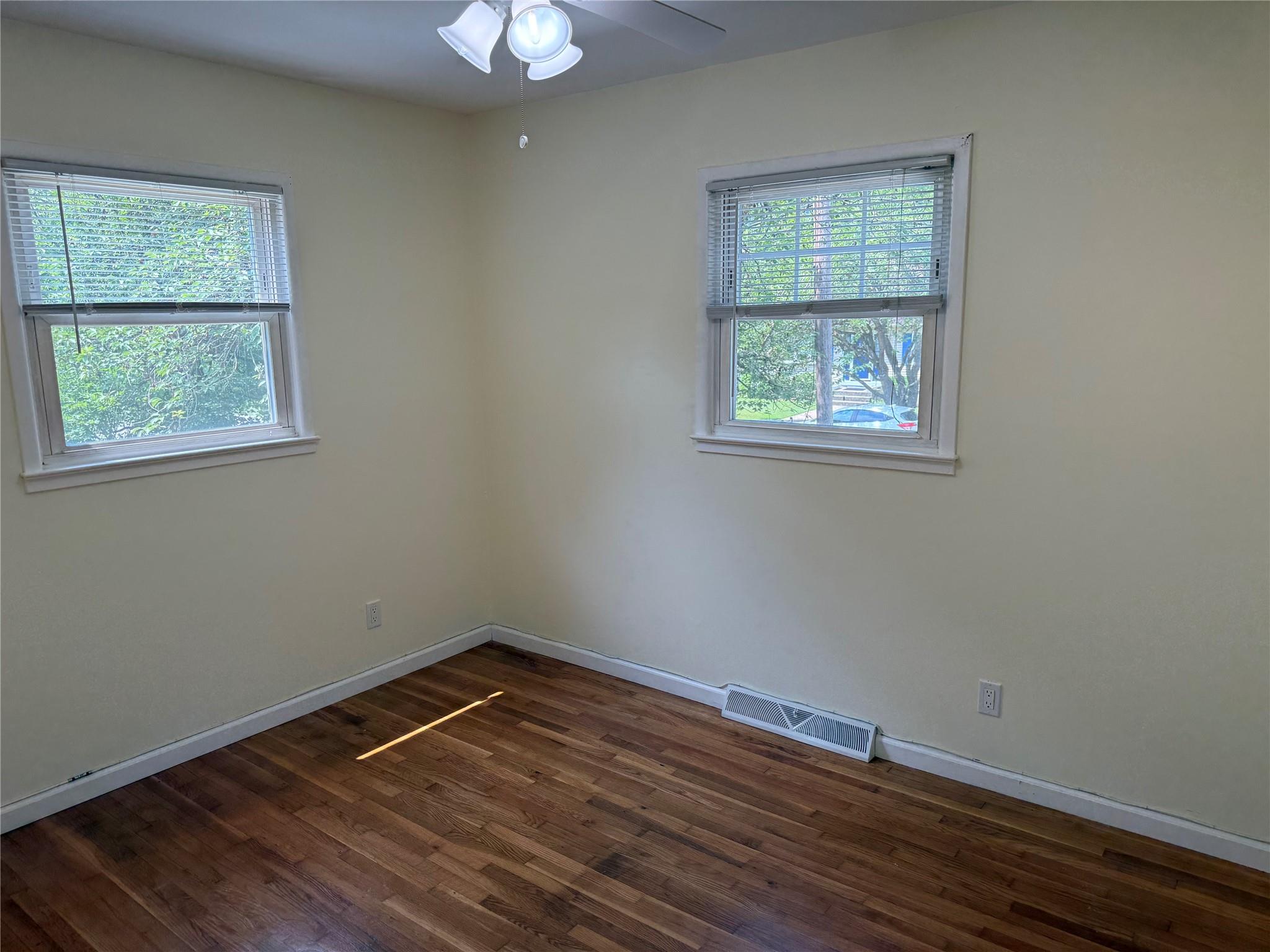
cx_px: 635
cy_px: 476
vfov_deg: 56.8
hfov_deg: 71.6
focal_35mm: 24
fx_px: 881
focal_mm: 6.76
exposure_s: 1/276
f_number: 1.78
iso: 100
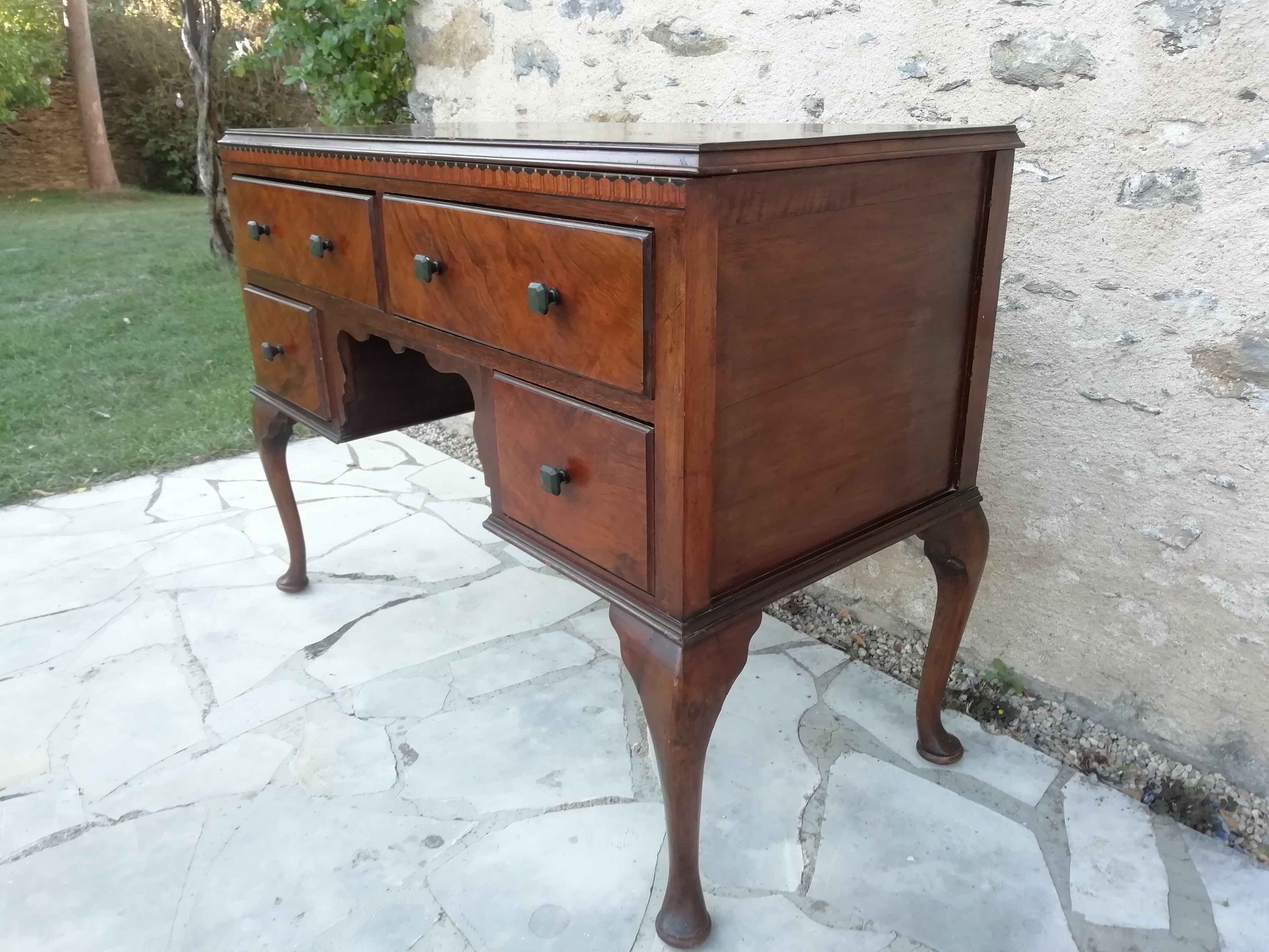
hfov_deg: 67.3
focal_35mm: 26
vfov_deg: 53.1
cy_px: 476
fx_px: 953
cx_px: 634
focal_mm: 3.46
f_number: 2.2
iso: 50
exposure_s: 1/50
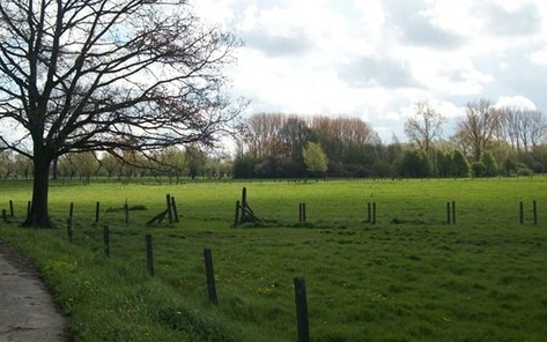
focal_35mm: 43
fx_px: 641
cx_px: 206
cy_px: 118
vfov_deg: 29.7
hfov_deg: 45.8
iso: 80
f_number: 8.8
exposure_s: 1/200
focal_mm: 5.7
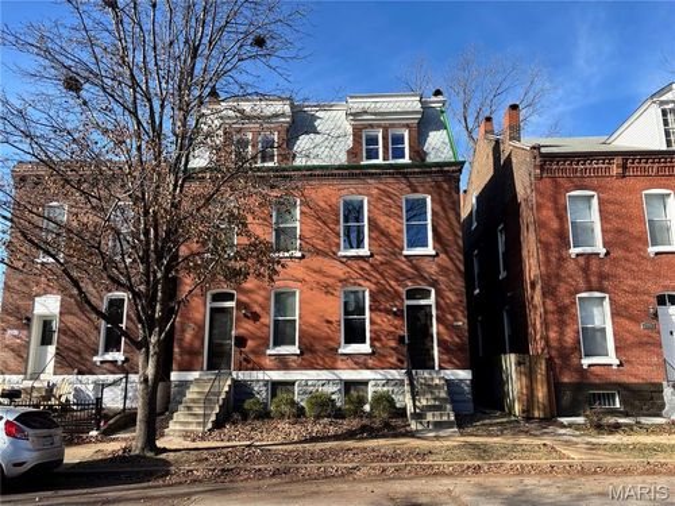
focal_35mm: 26
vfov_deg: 53.1
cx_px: 338
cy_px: 253
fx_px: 507
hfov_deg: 67.3
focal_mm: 5.96
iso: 50
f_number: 1.6
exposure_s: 1/1522
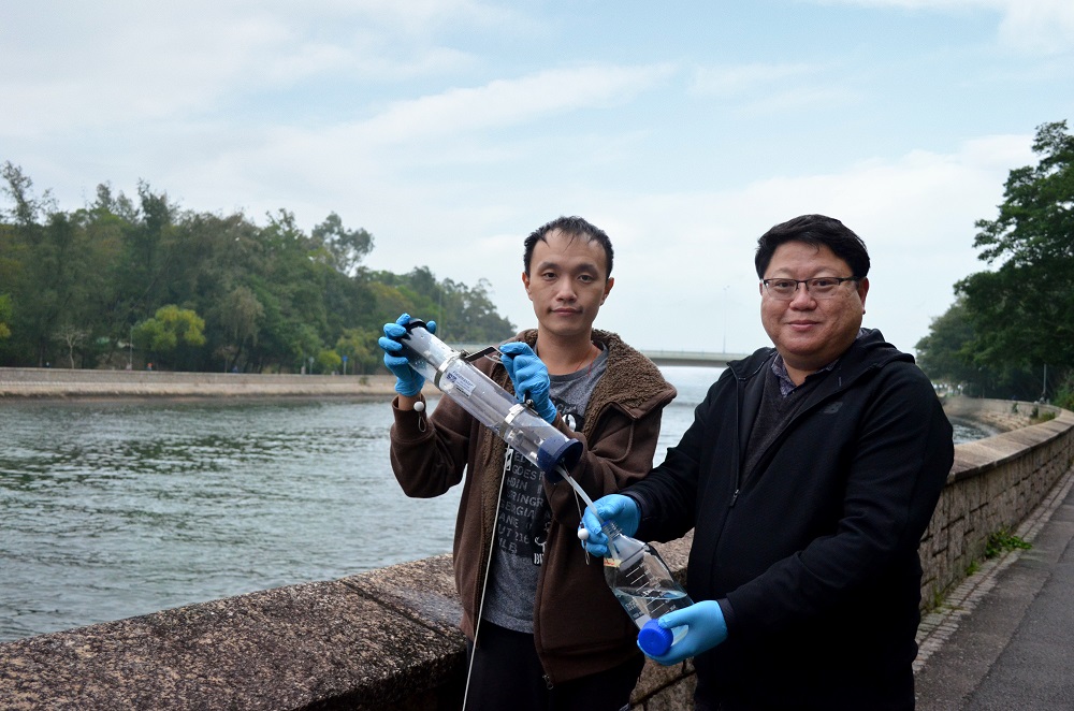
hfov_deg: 53.2
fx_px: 1072
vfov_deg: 36.7
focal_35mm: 36
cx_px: 537
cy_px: 356
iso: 1600
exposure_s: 1/500
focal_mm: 24
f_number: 4.5
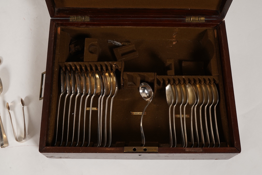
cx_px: 131
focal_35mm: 45
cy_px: 88
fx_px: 328
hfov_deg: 43.6
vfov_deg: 29.9
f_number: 22
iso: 400
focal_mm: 30
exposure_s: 1/125
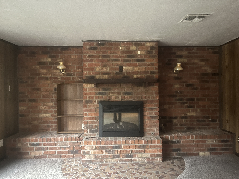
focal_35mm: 26
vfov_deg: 53.1
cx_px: 120
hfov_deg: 67.3
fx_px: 180
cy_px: 90
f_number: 1.6
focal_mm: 5.1
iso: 640
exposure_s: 1/12
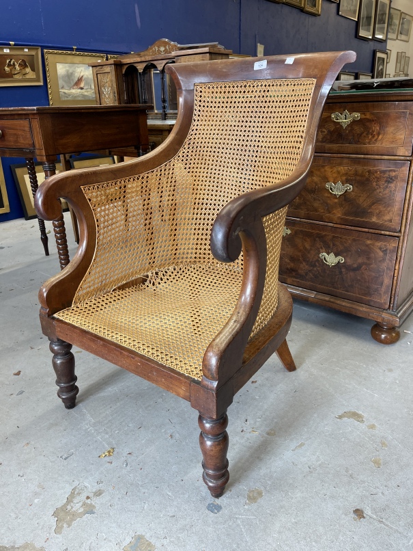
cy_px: 276
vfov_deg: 67.3
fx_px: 413
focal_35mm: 26
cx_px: 206
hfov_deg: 53.1
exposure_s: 1/100
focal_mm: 5.1
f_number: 1.6
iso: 100
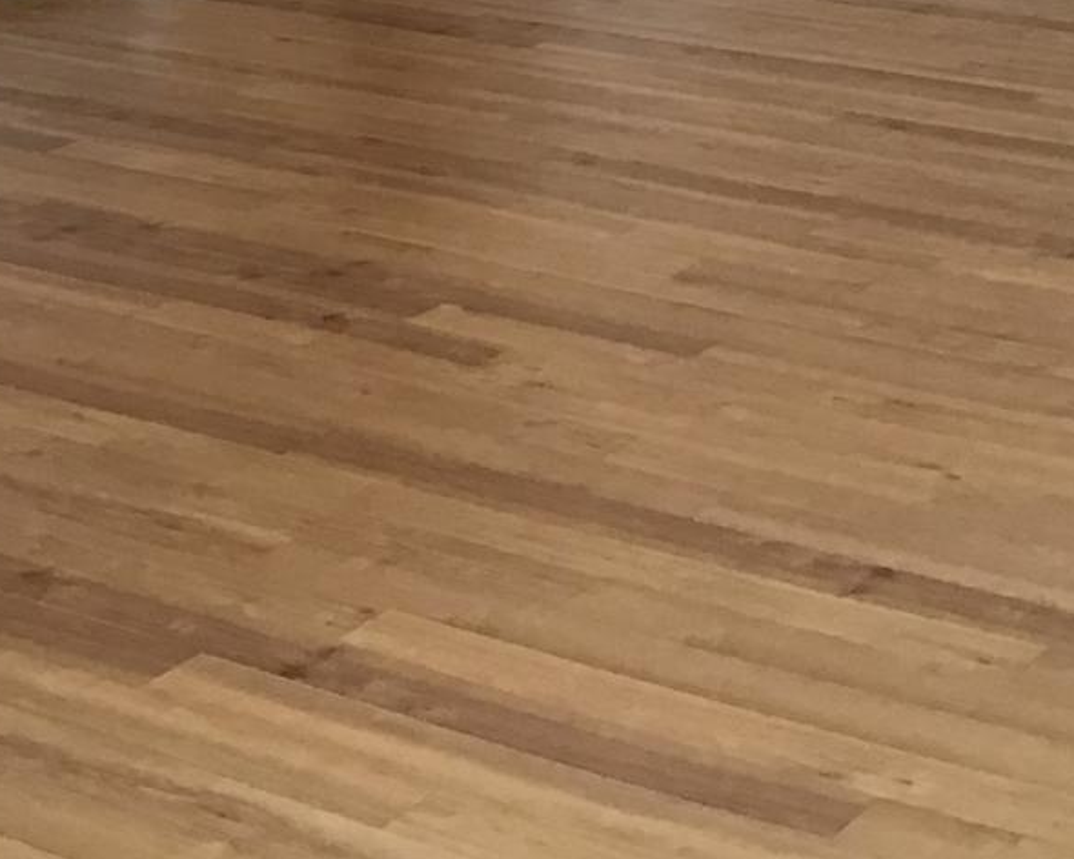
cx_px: -55
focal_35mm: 105
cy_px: -362
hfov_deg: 17.7
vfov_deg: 13.9
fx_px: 3338
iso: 40
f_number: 2.4
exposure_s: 1/33
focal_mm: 3.3
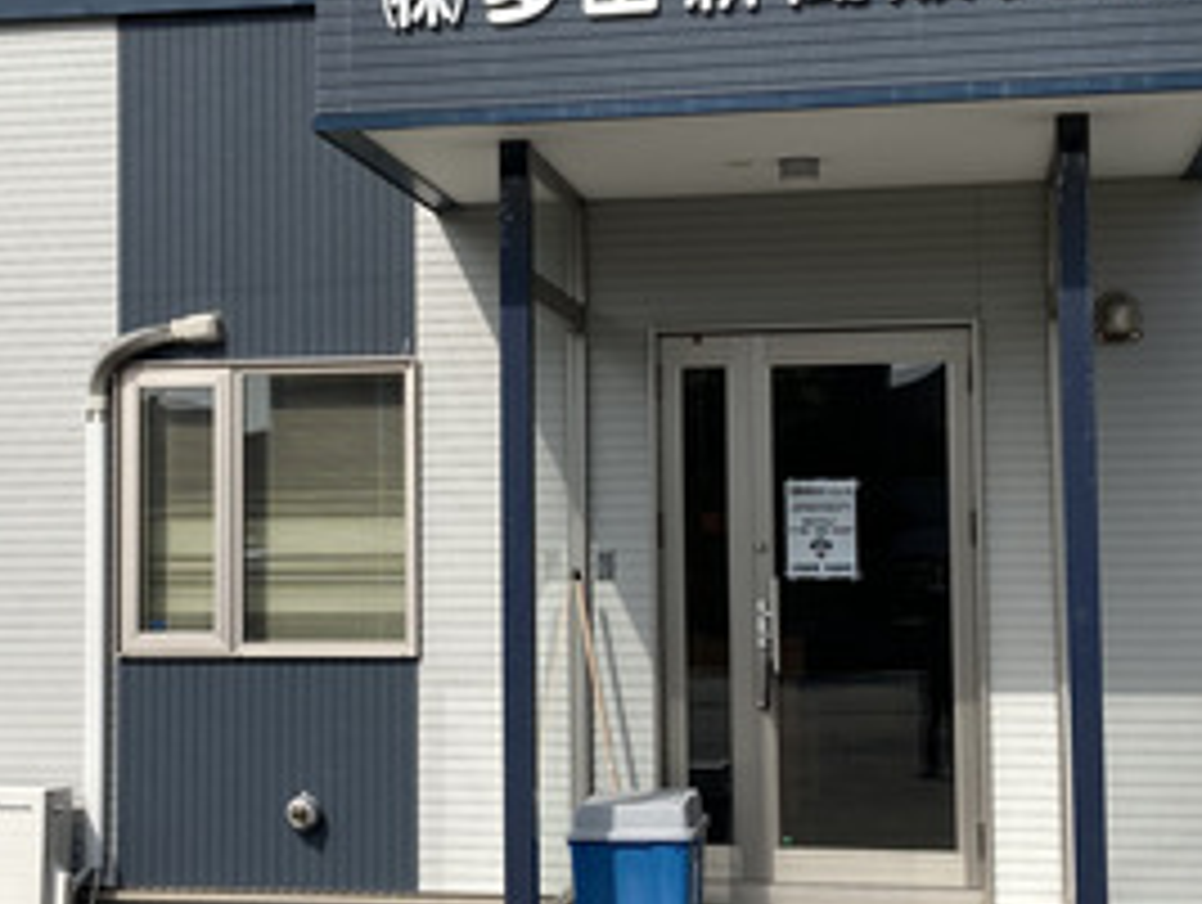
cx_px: 495
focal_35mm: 67
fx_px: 2330
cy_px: 441
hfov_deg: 28.9
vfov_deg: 22.0
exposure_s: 1/2288
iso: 20
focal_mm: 3.99
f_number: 1.8
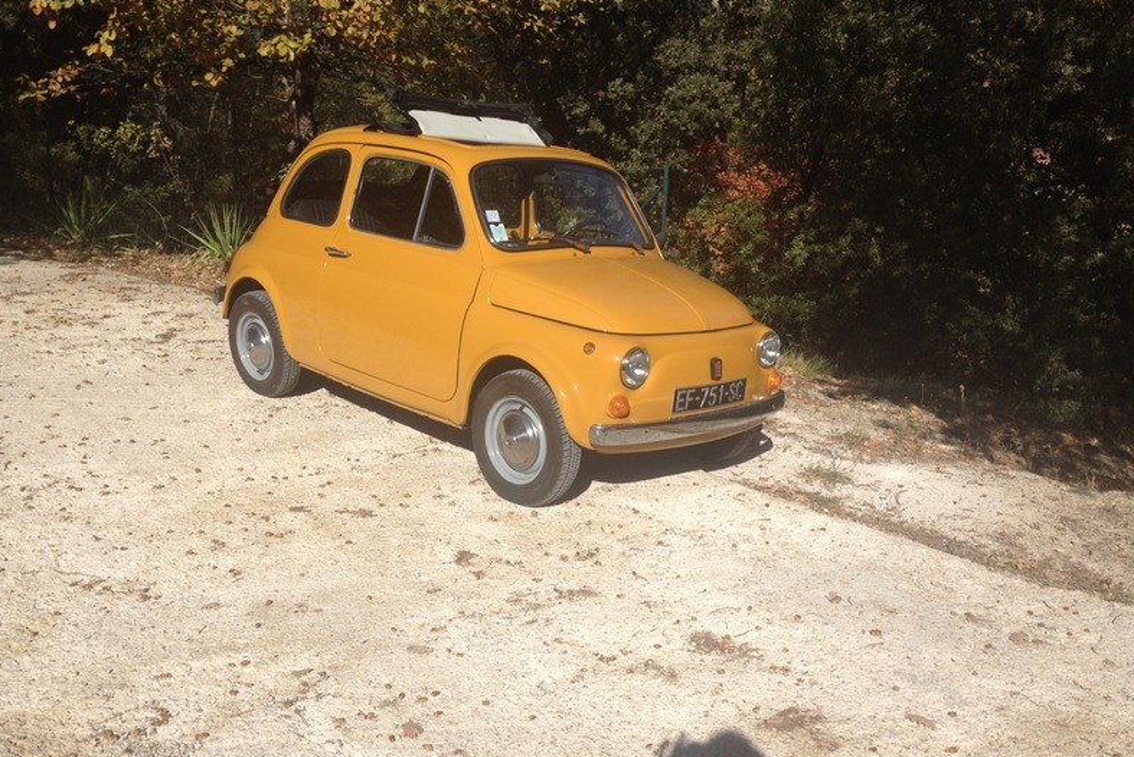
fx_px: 1166
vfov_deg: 35.9
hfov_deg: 51.9
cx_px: 569
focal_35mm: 37
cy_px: 397
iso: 50
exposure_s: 1/2632
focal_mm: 4.28
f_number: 2.4
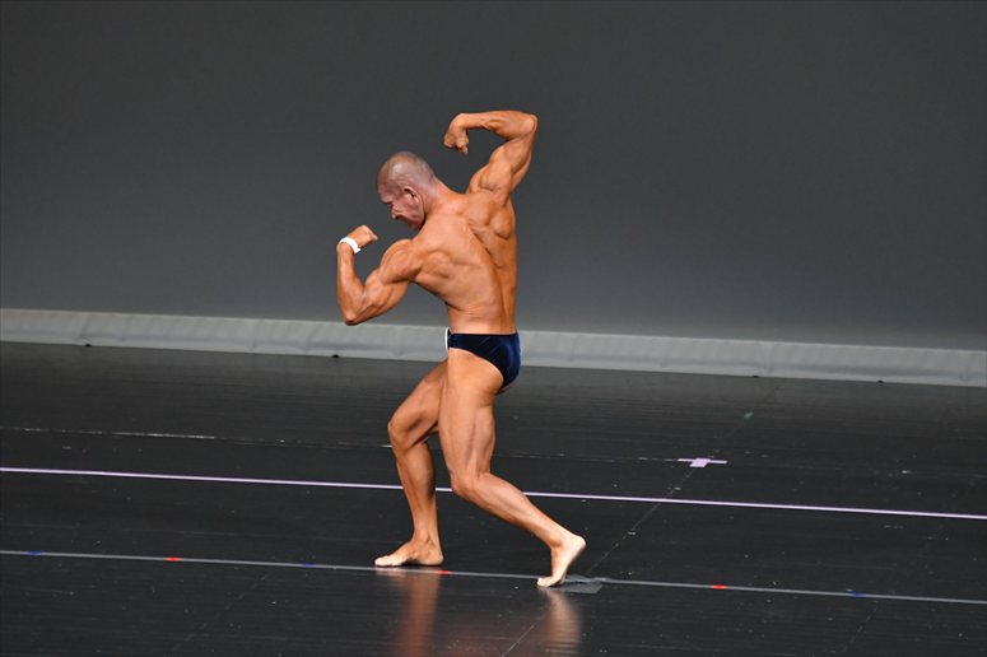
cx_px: 494
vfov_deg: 4.0
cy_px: 328
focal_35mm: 345
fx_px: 9454
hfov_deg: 6.0
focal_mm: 230
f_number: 5.6
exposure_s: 1/400
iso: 4000
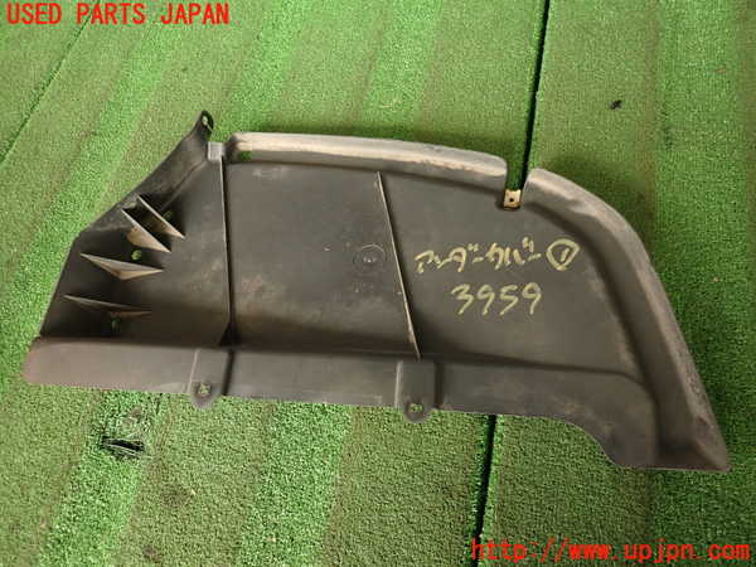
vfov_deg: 54.9
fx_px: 546
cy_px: 284
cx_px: 378
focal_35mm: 25
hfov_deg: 69.4
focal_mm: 4.5
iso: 160
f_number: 2
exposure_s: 1/60
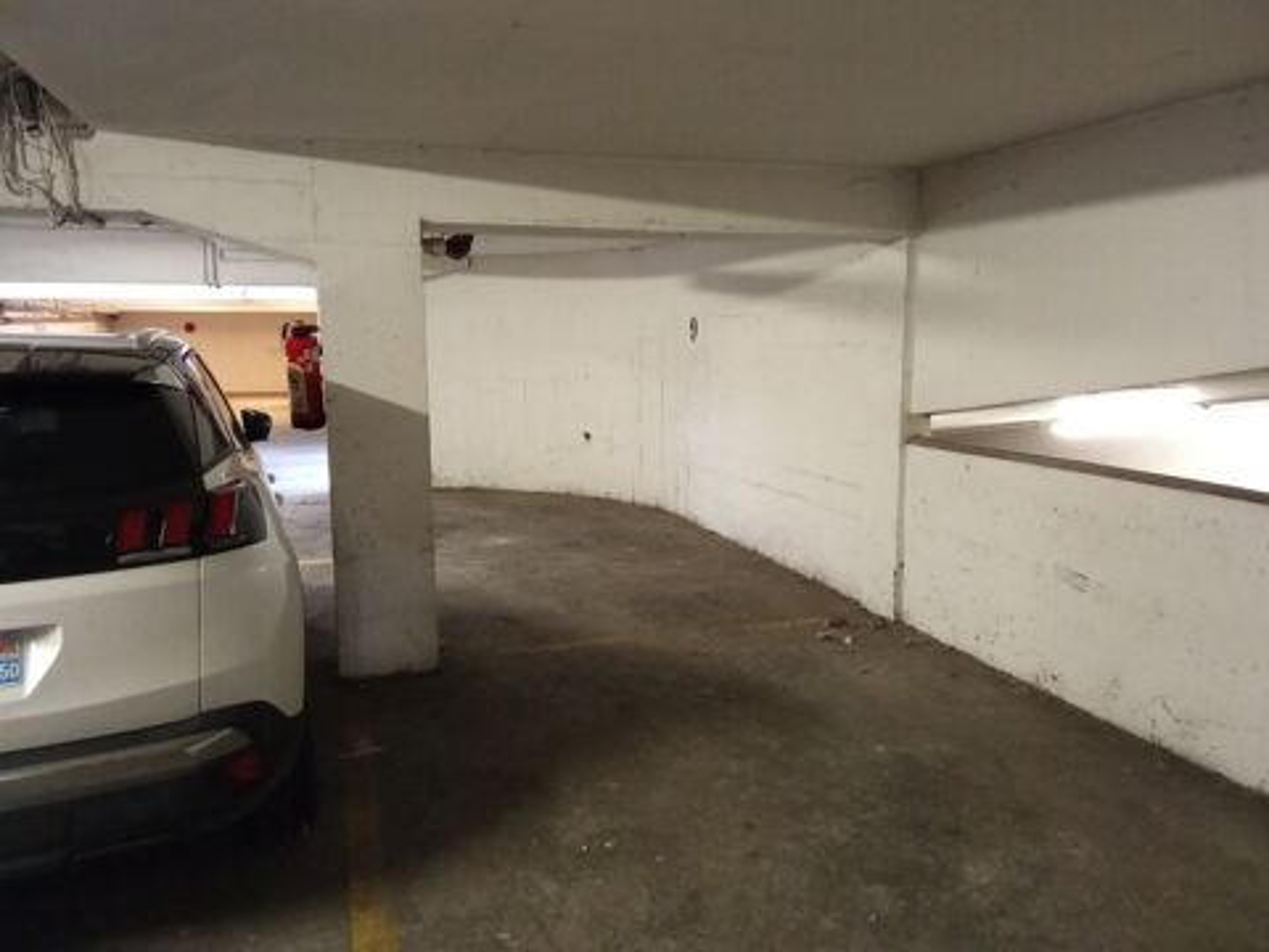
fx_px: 1026
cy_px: 476
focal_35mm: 28
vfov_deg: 49.7
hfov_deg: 63.4
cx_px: 634
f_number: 2
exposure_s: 1/16.7
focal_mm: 2.78
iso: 1600
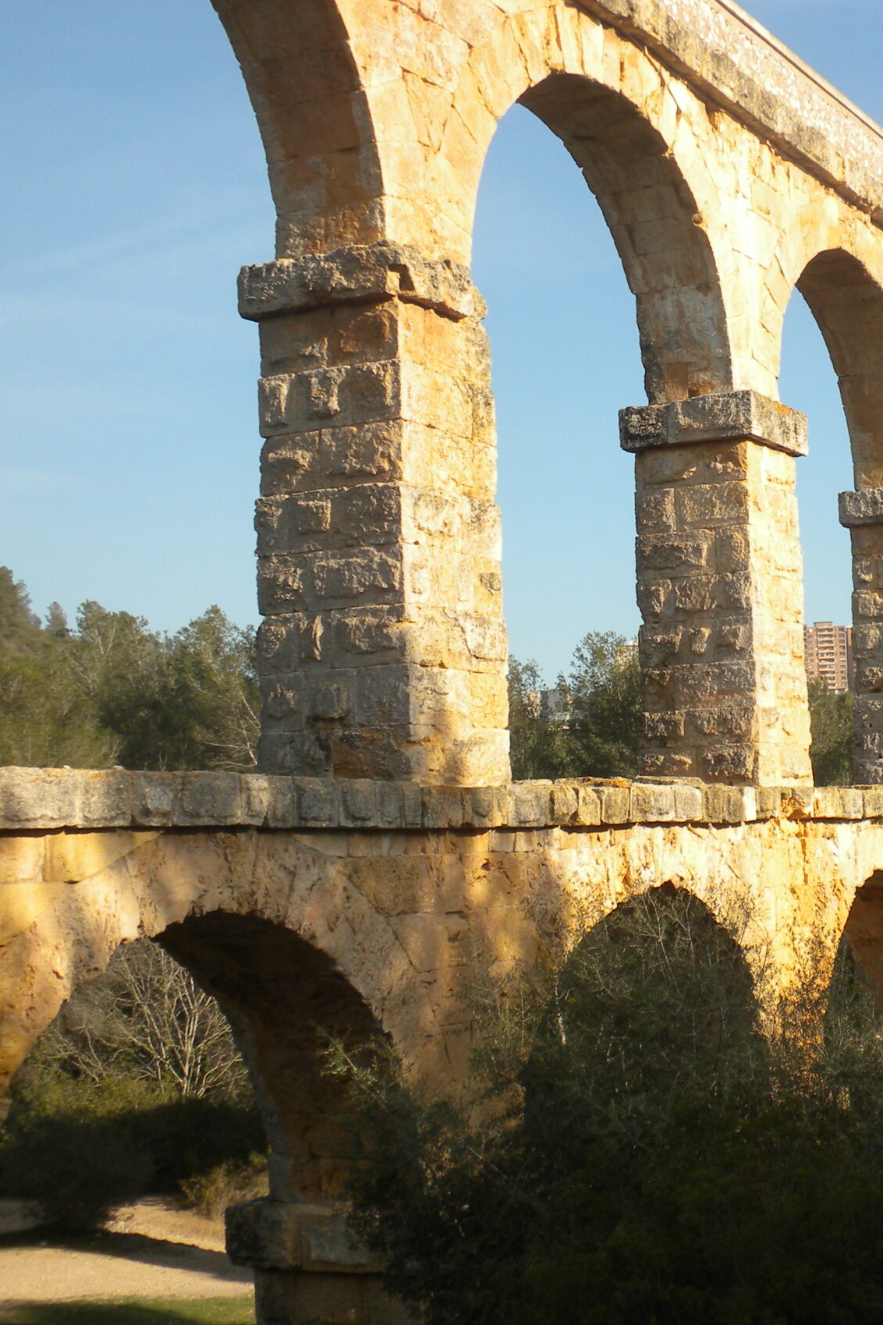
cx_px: 762
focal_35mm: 58
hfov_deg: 22.9
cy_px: 688
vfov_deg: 34.5
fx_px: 2135
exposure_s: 1/520
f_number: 3.5
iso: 64
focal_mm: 6.6
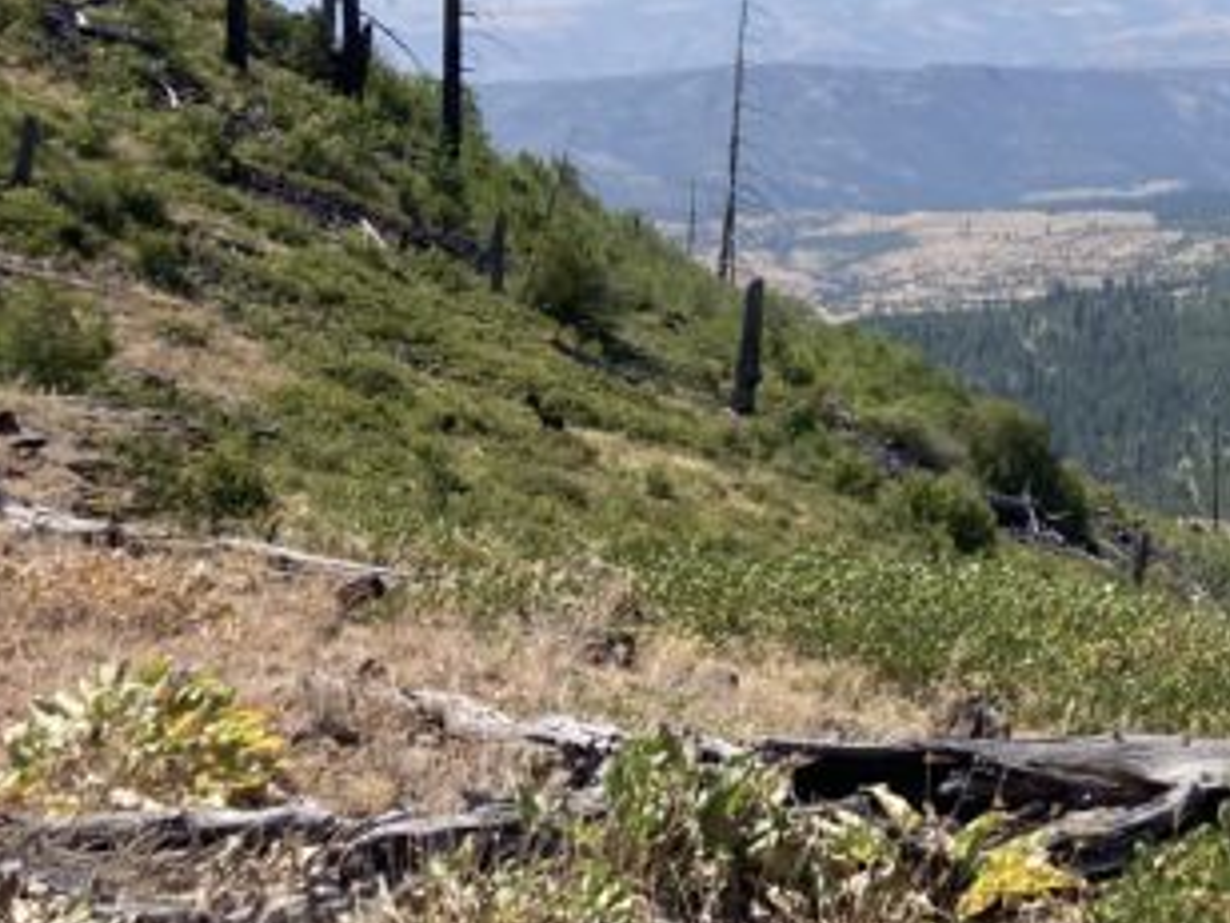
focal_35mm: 72
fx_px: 2558
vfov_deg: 20.3
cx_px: 1418
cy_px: 276
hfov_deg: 24.8
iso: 20
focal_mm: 3.99
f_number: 1.8
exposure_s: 1/2404
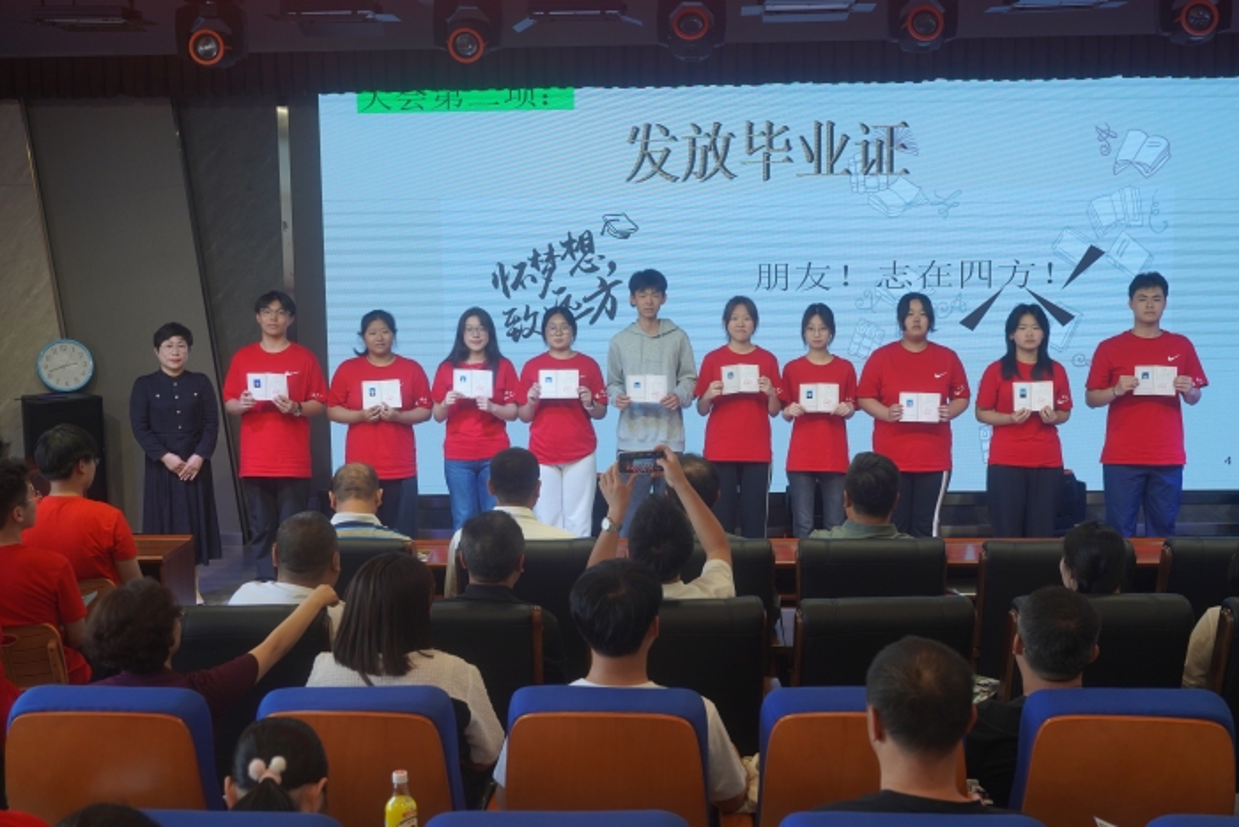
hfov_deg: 44.5
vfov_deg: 30.5
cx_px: 620
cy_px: 414
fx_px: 1515
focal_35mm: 44
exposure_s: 1/160
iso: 800
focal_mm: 44
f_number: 5.6
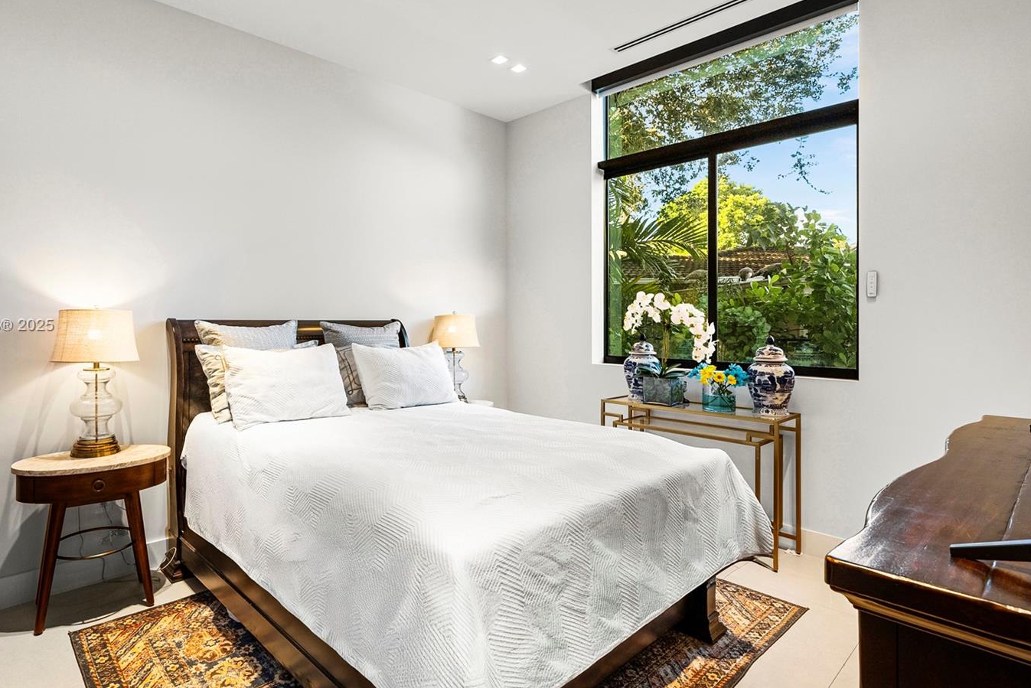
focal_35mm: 19
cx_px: 421
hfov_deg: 86.0
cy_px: 326
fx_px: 544
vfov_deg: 64.6
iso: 400
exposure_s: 1/10
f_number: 8
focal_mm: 16
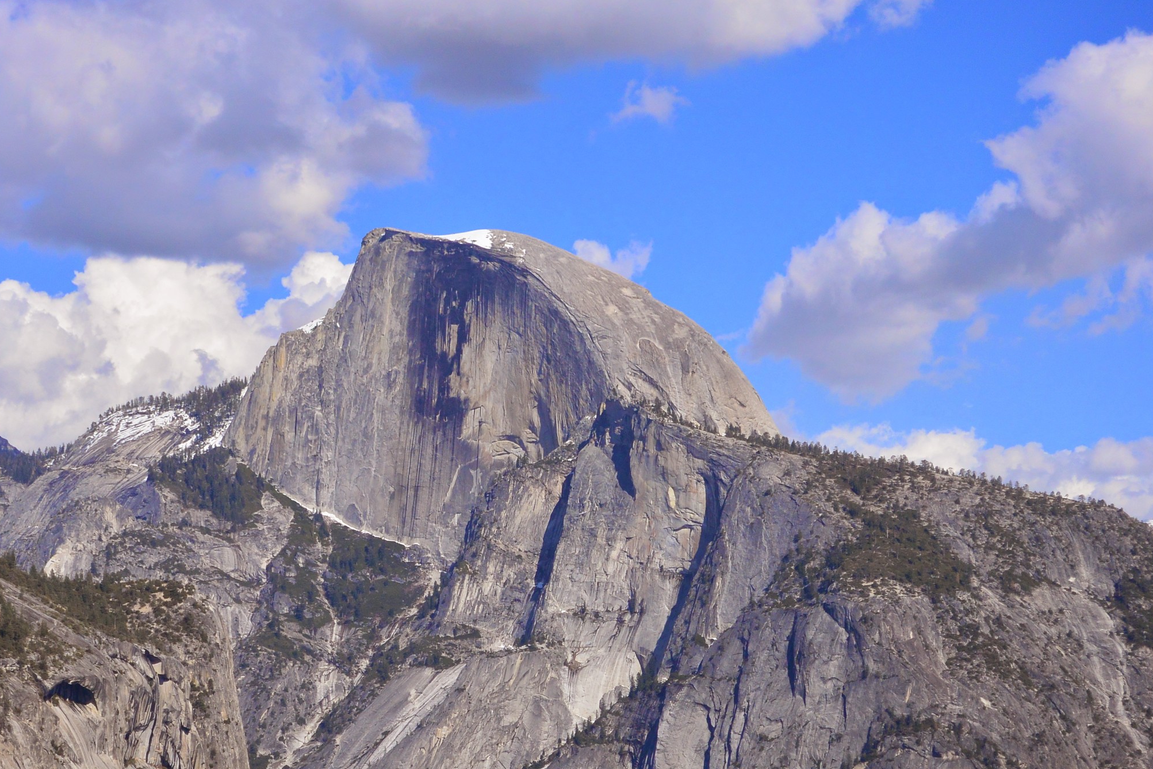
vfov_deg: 13.5
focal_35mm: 101
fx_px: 3235
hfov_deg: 20.2
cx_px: 462
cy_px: 475
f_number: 5.6
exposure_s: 1/1250
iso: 160
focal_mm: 30
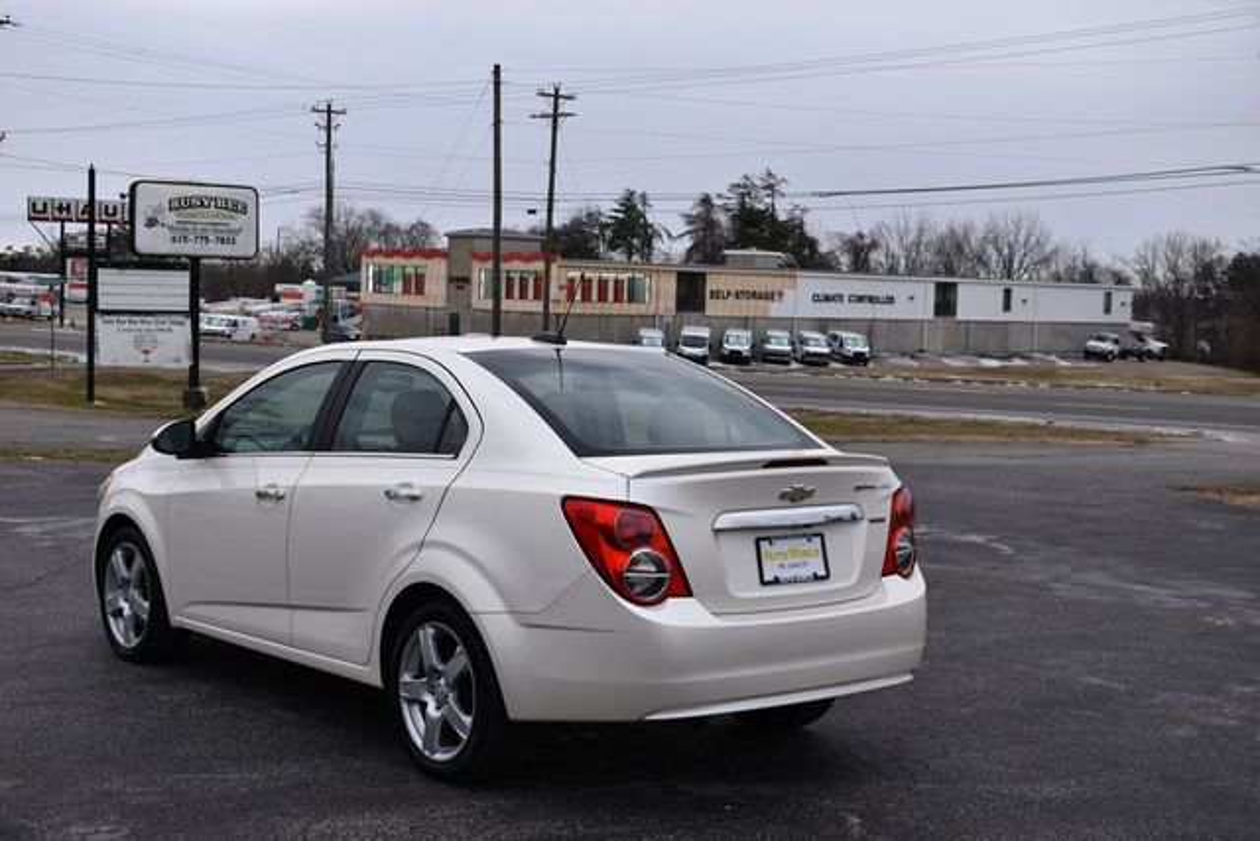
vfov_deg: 26.5
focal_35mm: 51
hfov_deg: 38.9
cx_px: 630
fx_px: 1785
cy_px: 420
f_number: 6.3
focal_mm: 34
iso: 200
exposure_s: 1/250
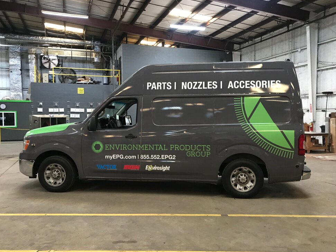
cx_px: 163
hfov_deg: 61.6
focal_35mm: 29
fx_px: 282
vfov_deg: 48.2
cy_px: 127
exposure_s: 1/15
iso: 100
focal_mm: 3.99
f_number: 1.8
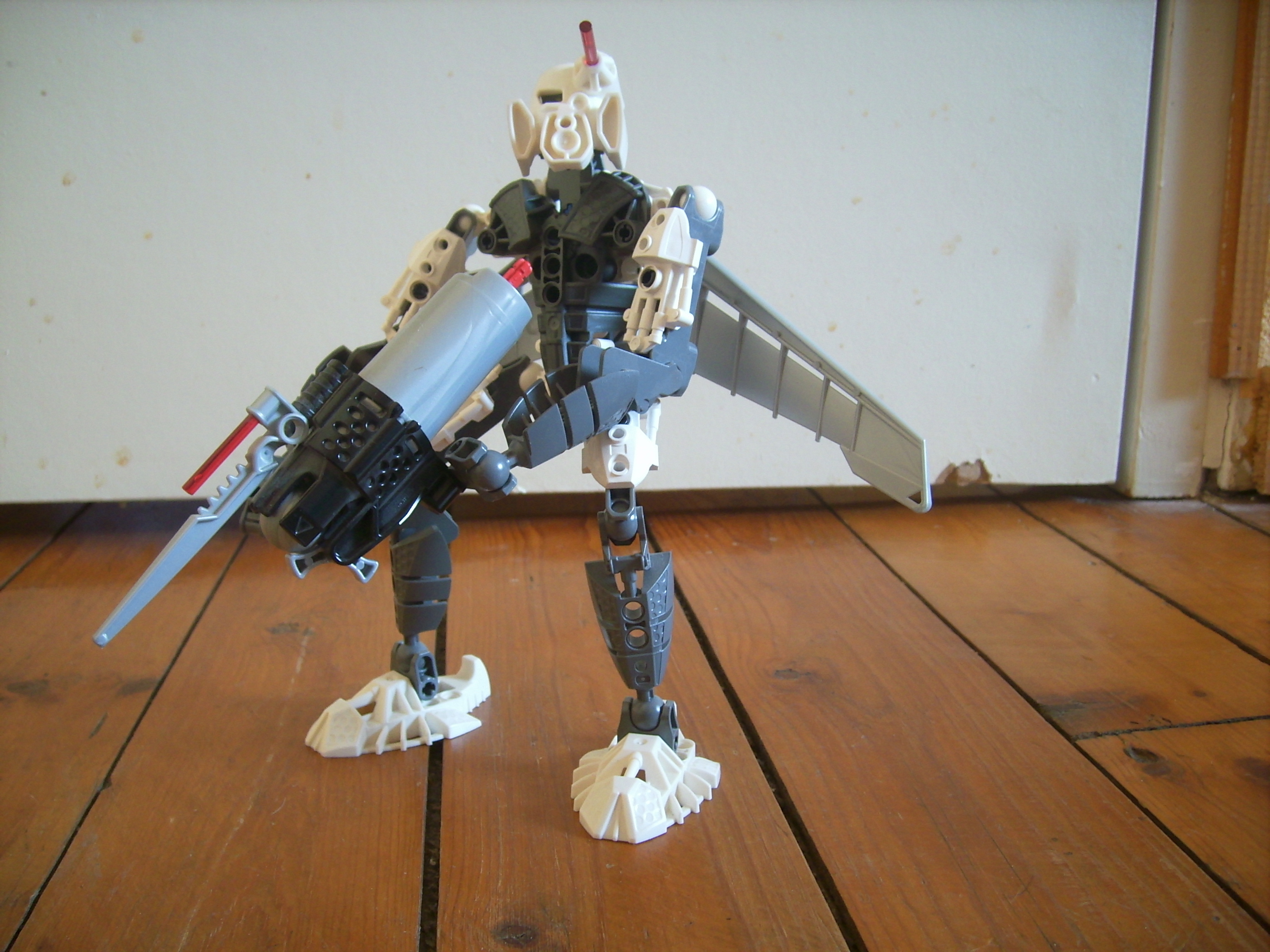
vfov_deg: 44.2
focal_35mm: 32
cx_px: 635
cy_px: 476
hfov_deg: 56.8
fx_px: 1174
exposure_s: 1/5
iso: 50
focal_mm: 5.99
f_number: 2.8
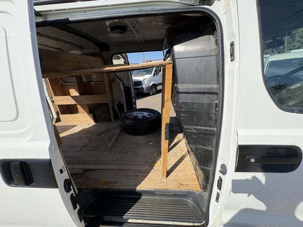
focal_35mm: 14
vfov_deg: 85.7
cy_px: 114
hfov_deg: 102.1
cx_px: 152
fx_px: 123
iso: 64
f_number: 2.2
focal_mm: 2.22
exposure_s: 1/1034
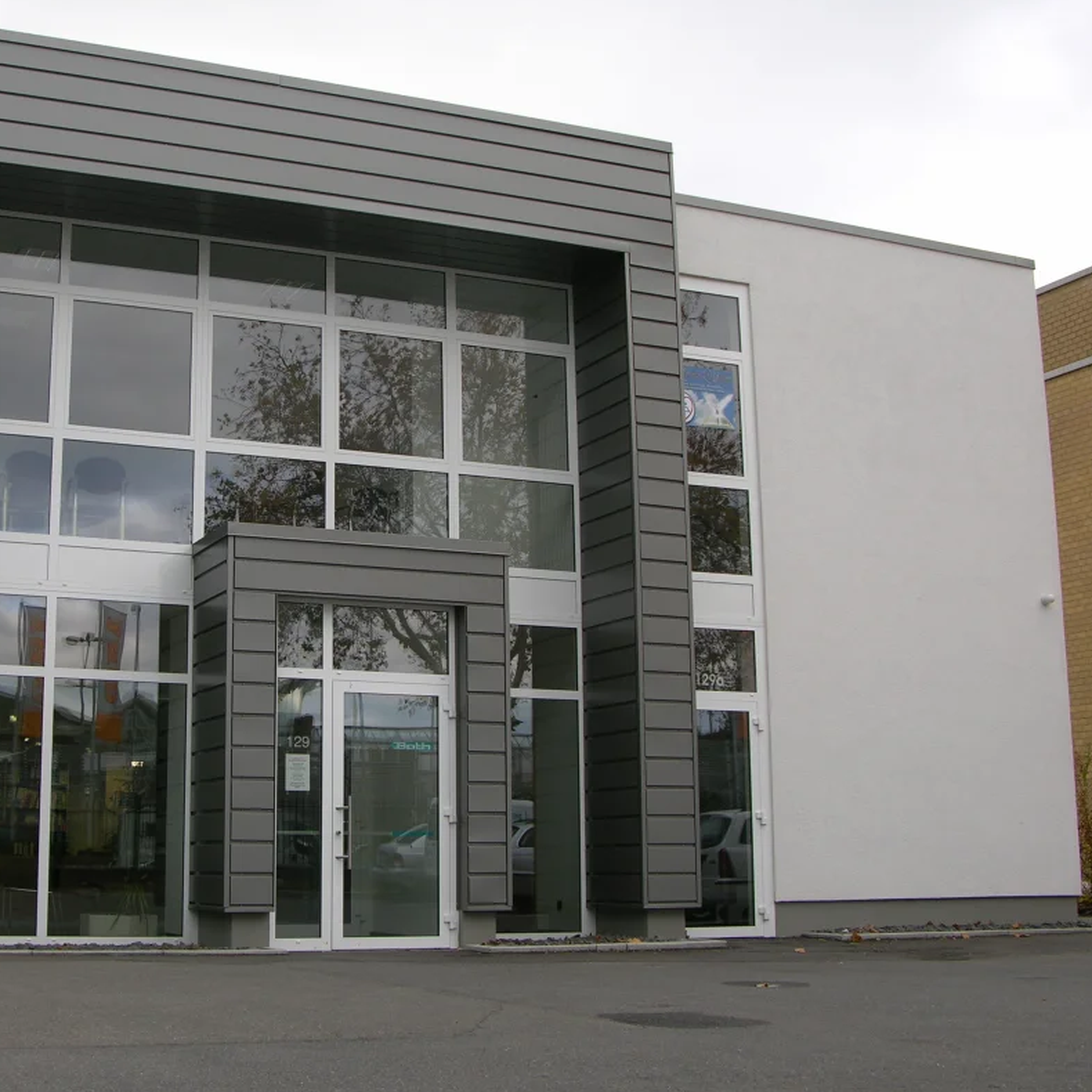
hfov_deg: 35.4
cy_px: 518
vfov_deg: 36.1
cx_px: 305
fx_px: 1677
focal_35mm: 47
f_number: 4
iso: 50
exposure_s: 1/76.7
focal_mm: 8.9
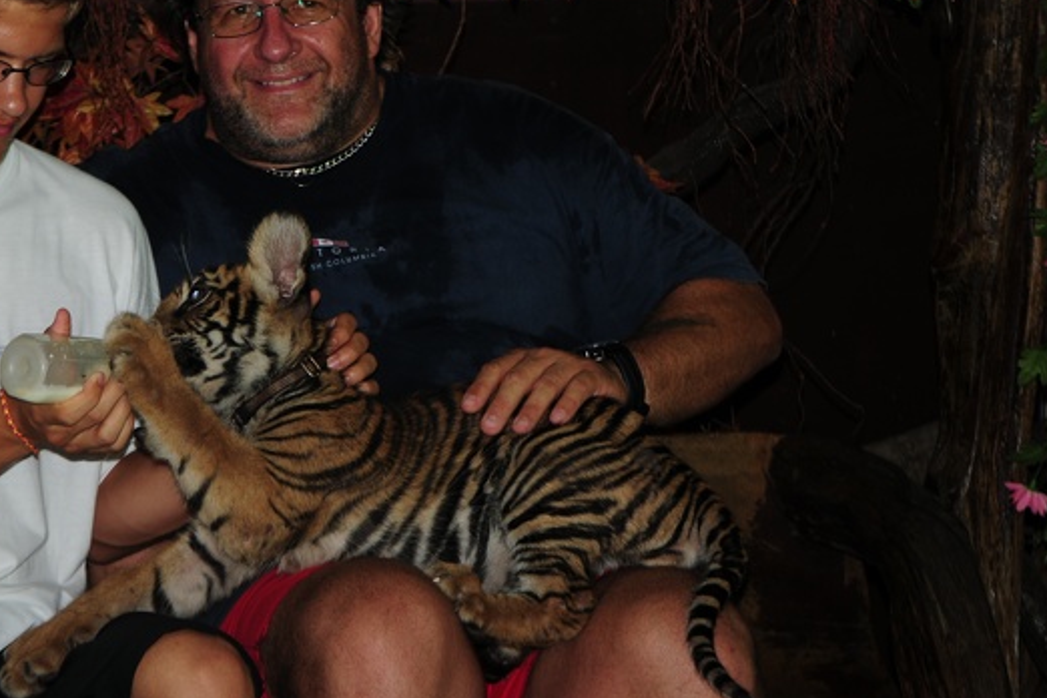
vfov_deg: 8.6
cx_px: 315
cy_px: 275
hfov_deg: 12.9
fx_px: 4624
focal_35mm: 159
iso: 200
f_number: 4.5
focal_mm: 70
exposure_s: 1/60
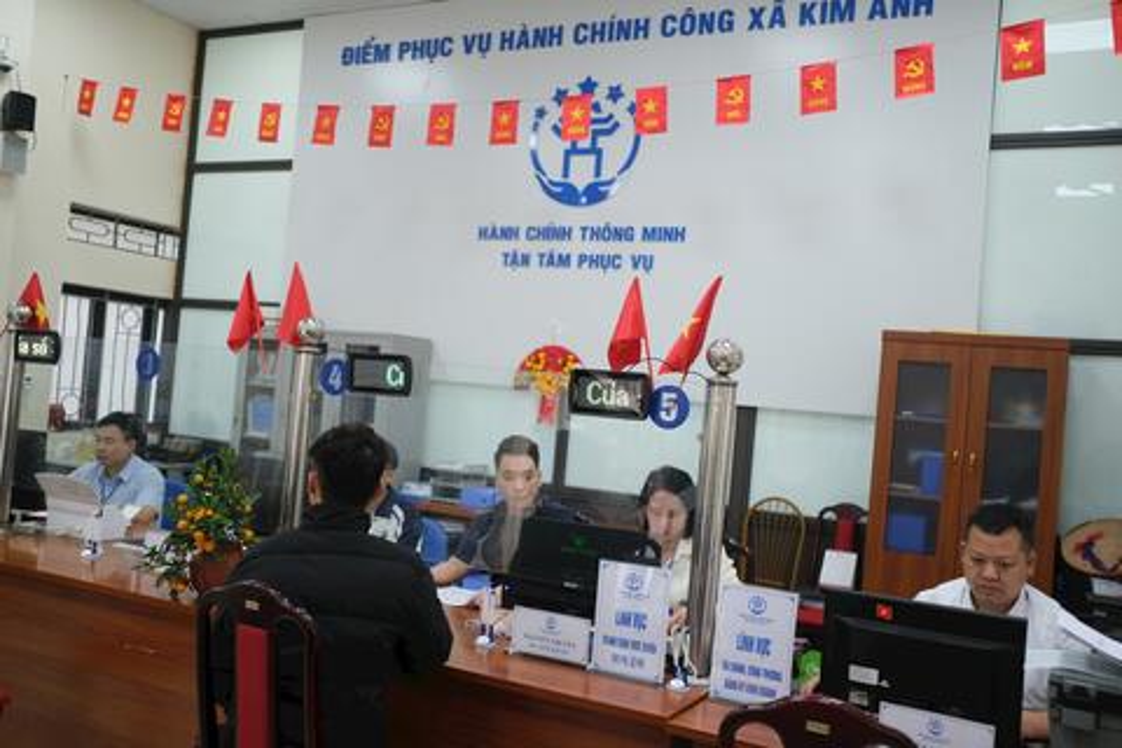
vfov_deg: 37.9
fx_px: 1091
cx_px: 561
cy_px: 374
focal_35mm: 35
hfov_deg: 54.4
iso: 320
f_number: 2.2
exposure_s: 1/100
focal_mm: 23
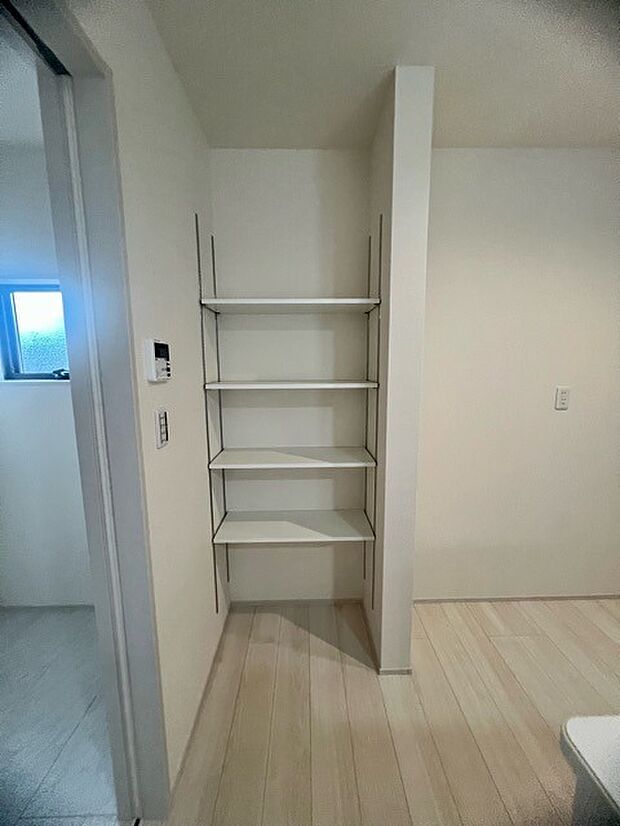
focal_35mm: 13
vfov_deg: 106.2
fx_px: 310
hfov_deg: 89.9
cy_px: 413
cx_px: 310
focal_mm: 1.57
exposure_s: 1/100
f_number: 1.8
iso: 200
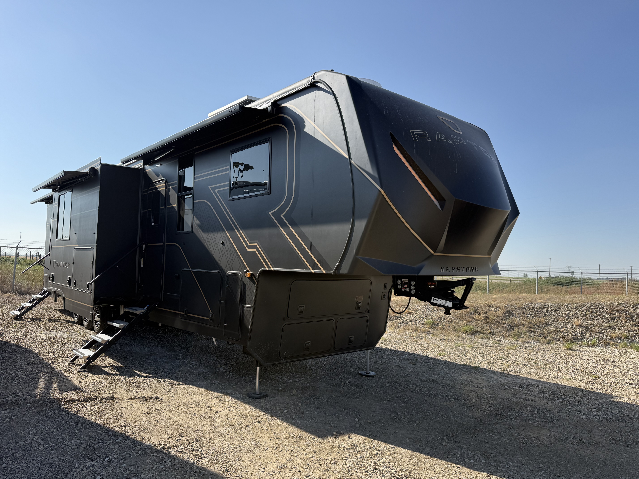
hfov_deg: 71.6
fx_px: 443
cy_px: 240
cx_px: 320
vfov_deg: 56.8
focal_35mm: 24
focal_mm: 6.76
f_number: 1.78
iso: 100
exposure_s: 1/4167
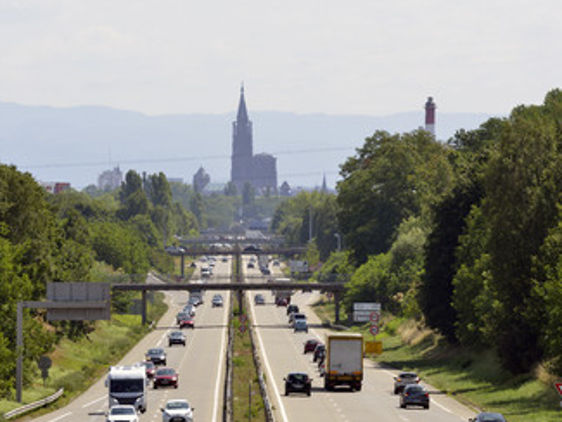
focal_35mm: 372
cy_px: 202
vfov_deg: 4.0
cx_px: 267
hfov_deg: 5.3
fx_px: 6042
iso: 400
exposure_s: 1/400
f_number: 11
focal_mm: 300
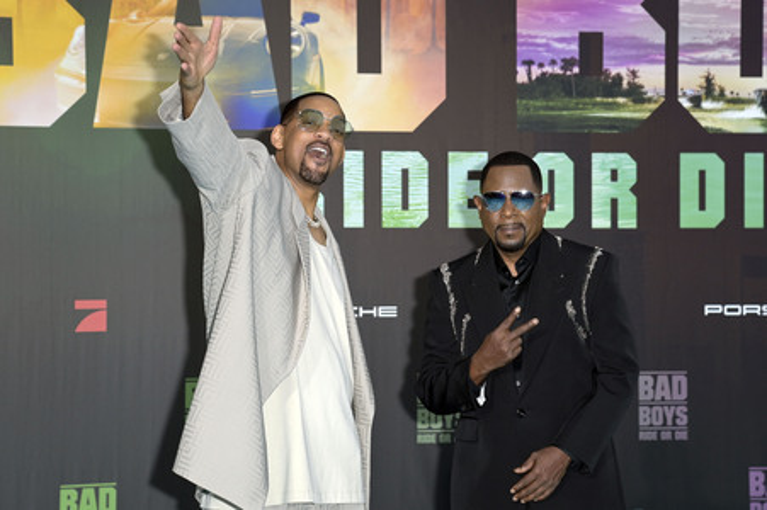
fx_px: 1959
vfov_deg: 14.8
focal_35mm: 92
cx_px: 384
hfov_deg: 22.2
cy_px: 255
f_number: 5.6
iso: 320
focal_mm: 92
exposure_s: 1/250
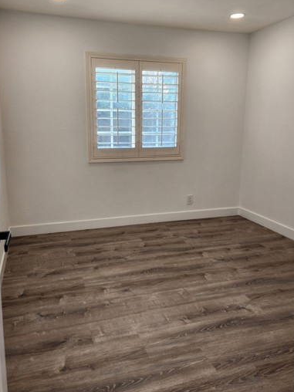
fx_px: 328
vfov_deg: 61.6
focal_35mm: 29
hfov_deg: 48.2
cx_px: 140
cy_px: 182
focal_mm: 5.4
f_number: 1.8
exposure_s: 1/120
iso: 80
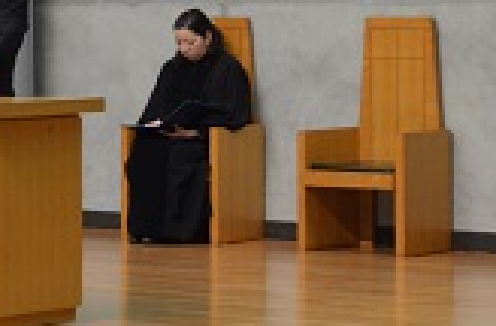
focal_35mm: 238
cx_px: -12
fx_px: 3270
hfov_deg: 8.6
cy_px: 109
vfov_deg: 5.7
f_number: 5.3
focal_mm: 65
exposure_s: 1/160
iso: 3200
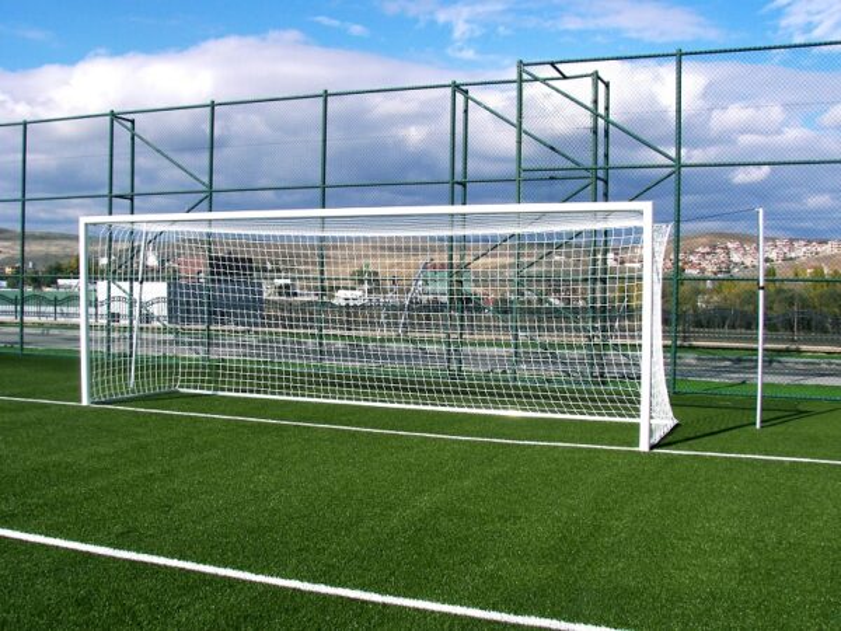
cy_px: 316
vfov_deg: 39.7
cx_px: 420
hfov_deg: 51.4
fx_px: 875
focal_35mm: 36
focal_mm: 6
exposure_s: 1/640
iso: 64
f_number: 5.6
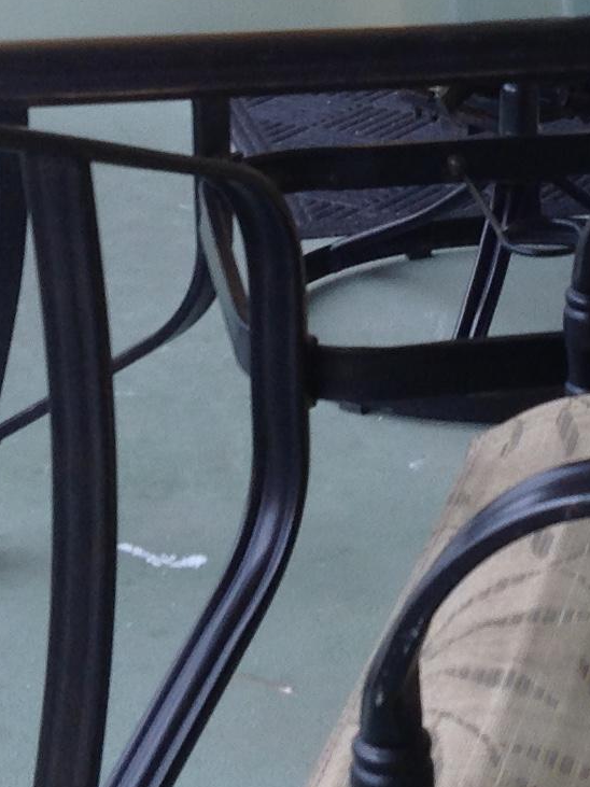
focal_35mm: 124
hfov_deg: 11.7
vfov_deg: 15.7
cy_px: 62
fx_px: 2819
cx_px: 733
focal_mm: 4.28
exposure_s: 1/120
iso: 50
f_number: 2.4
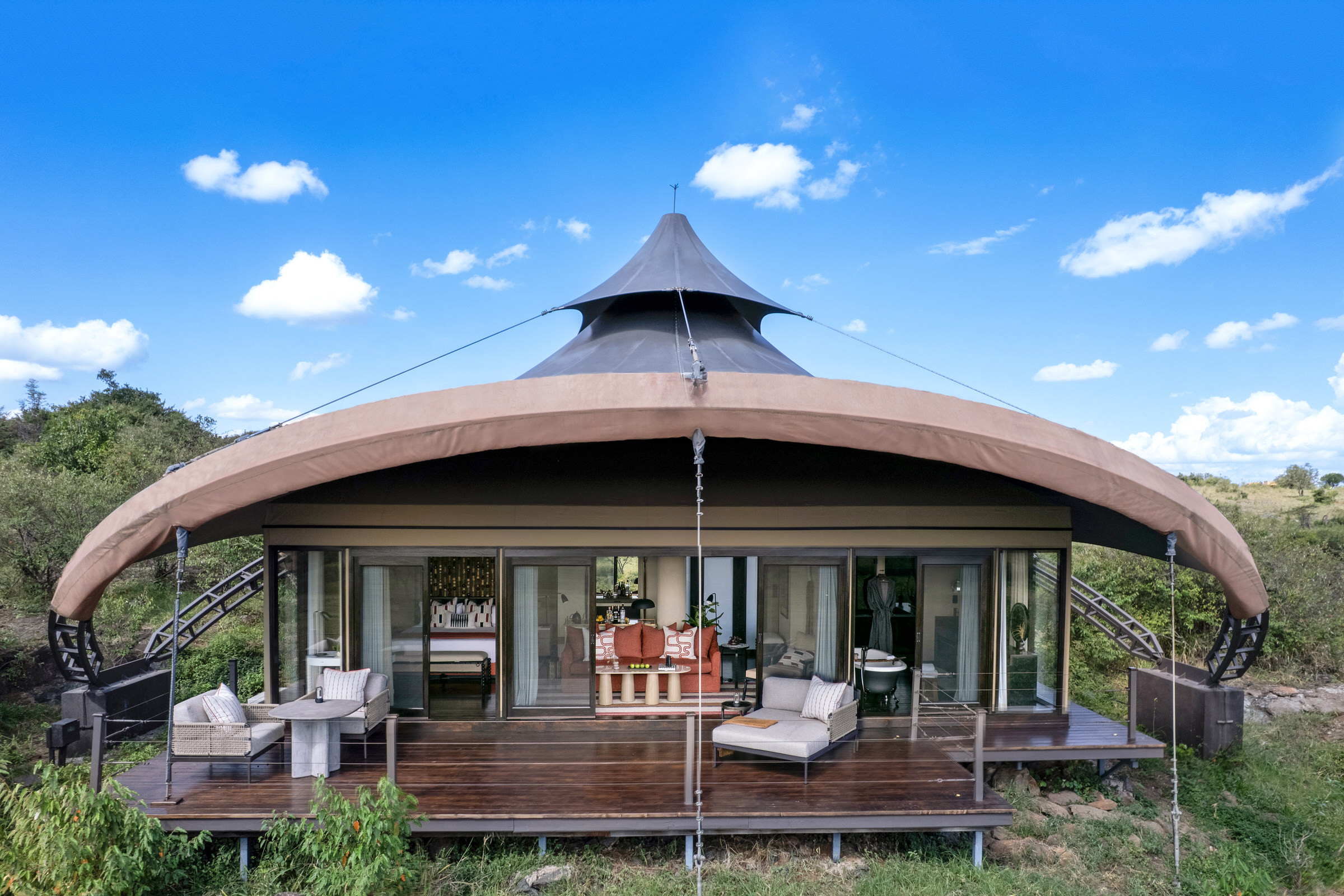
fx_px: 821
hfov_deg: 78.6
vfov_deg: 57.2
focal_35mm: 22
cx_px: 672
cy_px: 448
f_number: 2.8
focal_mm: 8.38
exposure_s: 1/1250
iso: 100
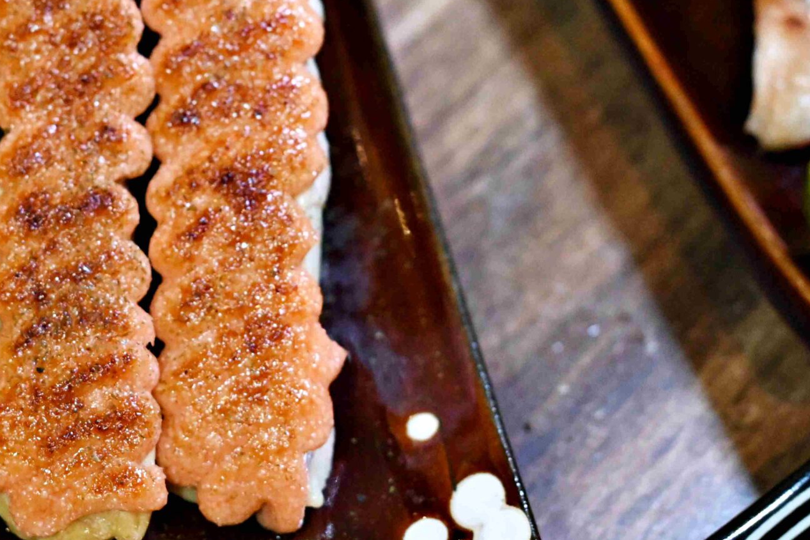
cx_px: 111
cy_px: 111
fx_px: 3330
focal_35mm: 148
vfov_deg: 9.3
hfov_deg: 13.8
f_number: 3.2
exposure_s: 1/320
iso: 4500
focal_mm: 50
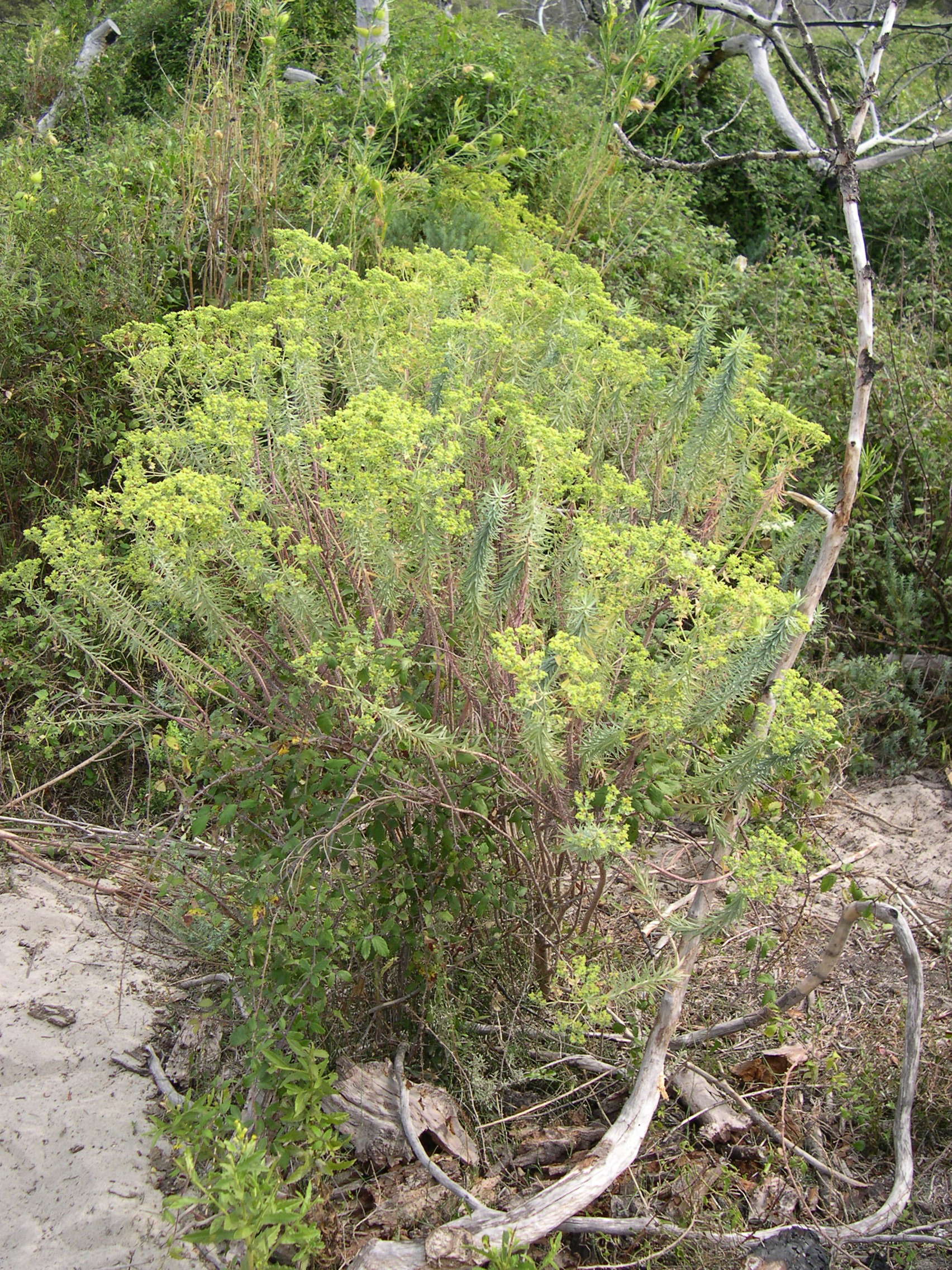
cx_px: 476
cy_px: 635
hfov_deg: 37.7
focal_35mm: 38
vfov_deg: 49.0
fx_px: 1393
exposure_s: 1/383
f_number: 2.8
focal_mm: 8
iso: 100
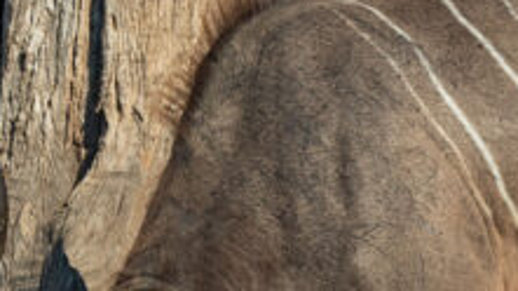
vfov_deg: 1.8
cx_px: 148
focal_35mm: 655
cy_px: 492
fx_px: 8991
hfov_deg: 3.3
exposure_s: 1/500
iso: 800
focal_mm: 135
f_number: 18
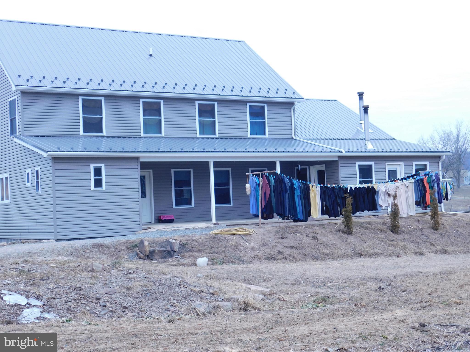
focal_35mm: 59
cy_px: 176
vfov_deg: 24.8
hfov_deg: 32.7
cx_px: 235
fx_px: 801
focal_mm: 10.4
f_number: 4
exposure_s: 1/125
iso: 125
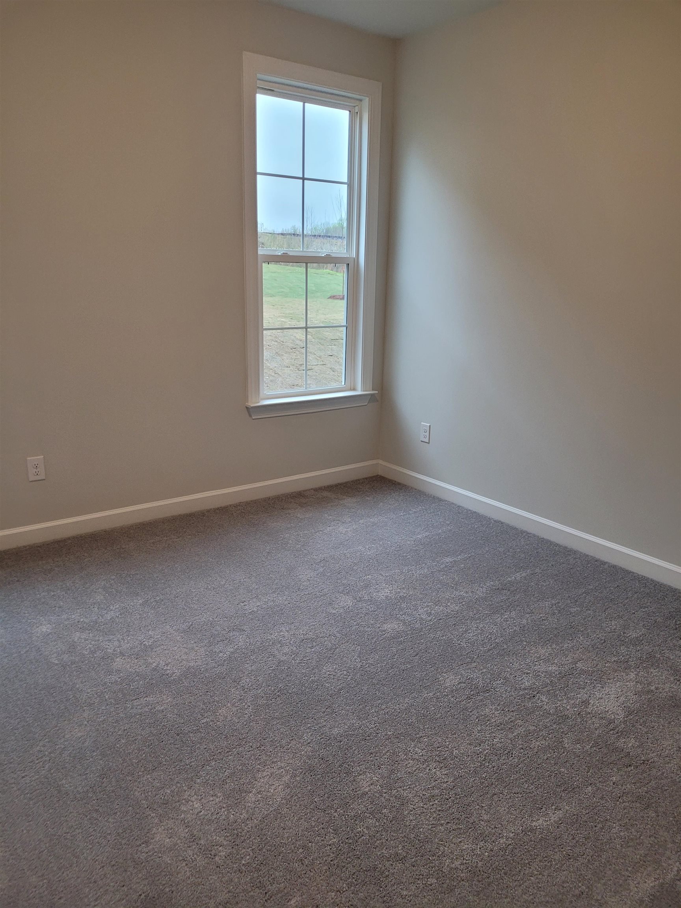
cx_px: 340
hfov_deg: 53.1
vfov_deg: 67.3
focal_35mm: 26
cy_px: 454
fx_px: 682
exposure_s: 1/120
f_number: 1.8
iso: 200
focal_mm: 5.4
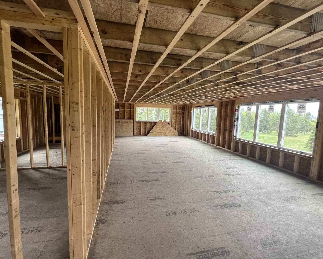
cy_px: 127
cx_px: 150
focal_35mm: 14
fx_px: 134
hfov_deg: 100.5
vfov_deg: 88.0
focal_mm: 1.57
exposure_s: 1/99
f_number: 1.8
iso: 100
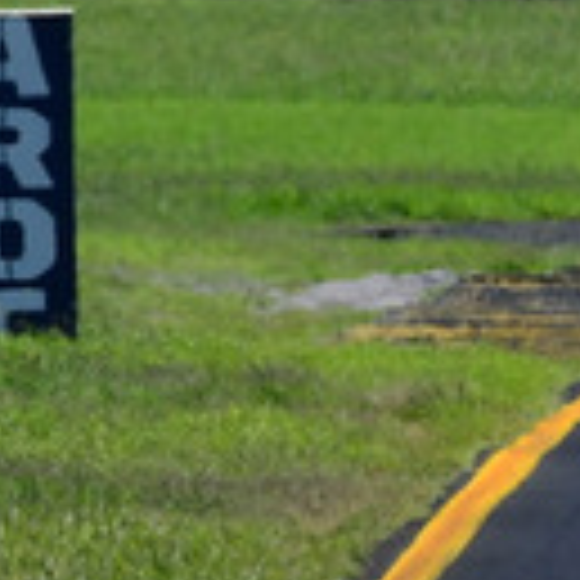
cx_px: 1236
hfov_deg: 0.6
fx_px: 59883
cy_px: 445
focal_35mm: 3159
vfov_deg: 0.6
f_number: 13
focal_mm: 400
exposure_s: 1/640
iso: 500
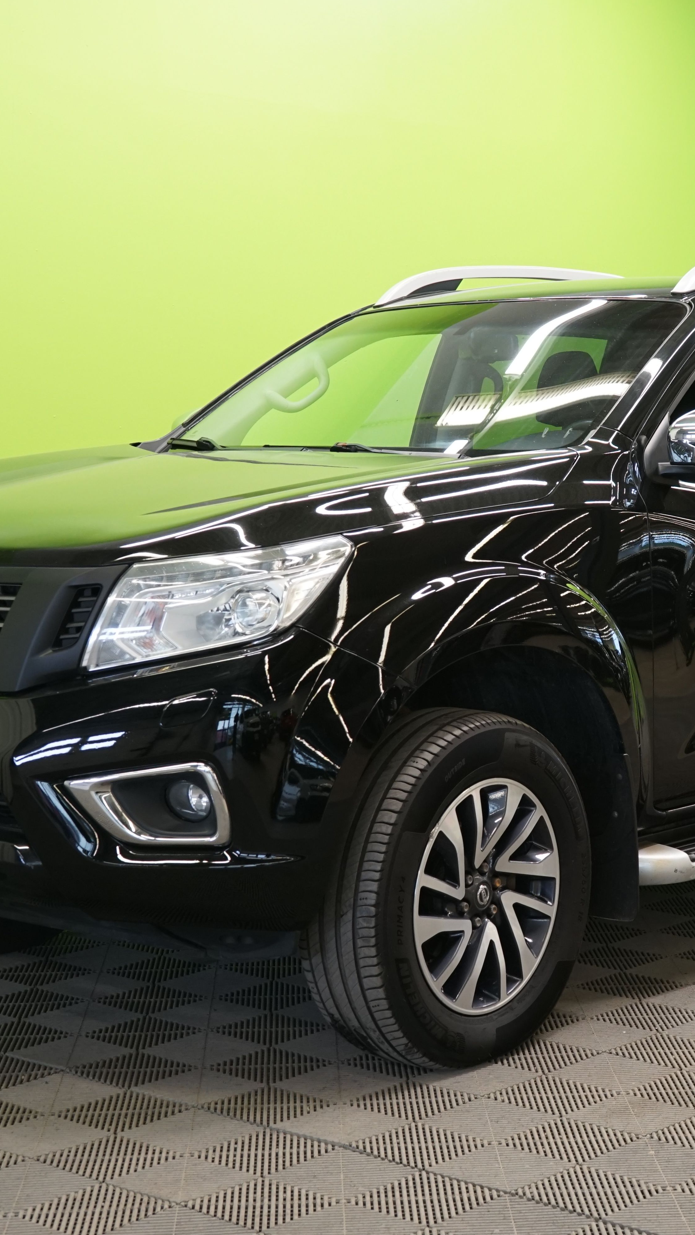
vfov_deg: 32.4
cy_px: 613
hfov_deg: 18.4
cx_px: 510
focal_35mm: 65
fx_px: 2129
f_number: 5.6
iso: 800
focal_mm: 41
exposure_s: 1/30
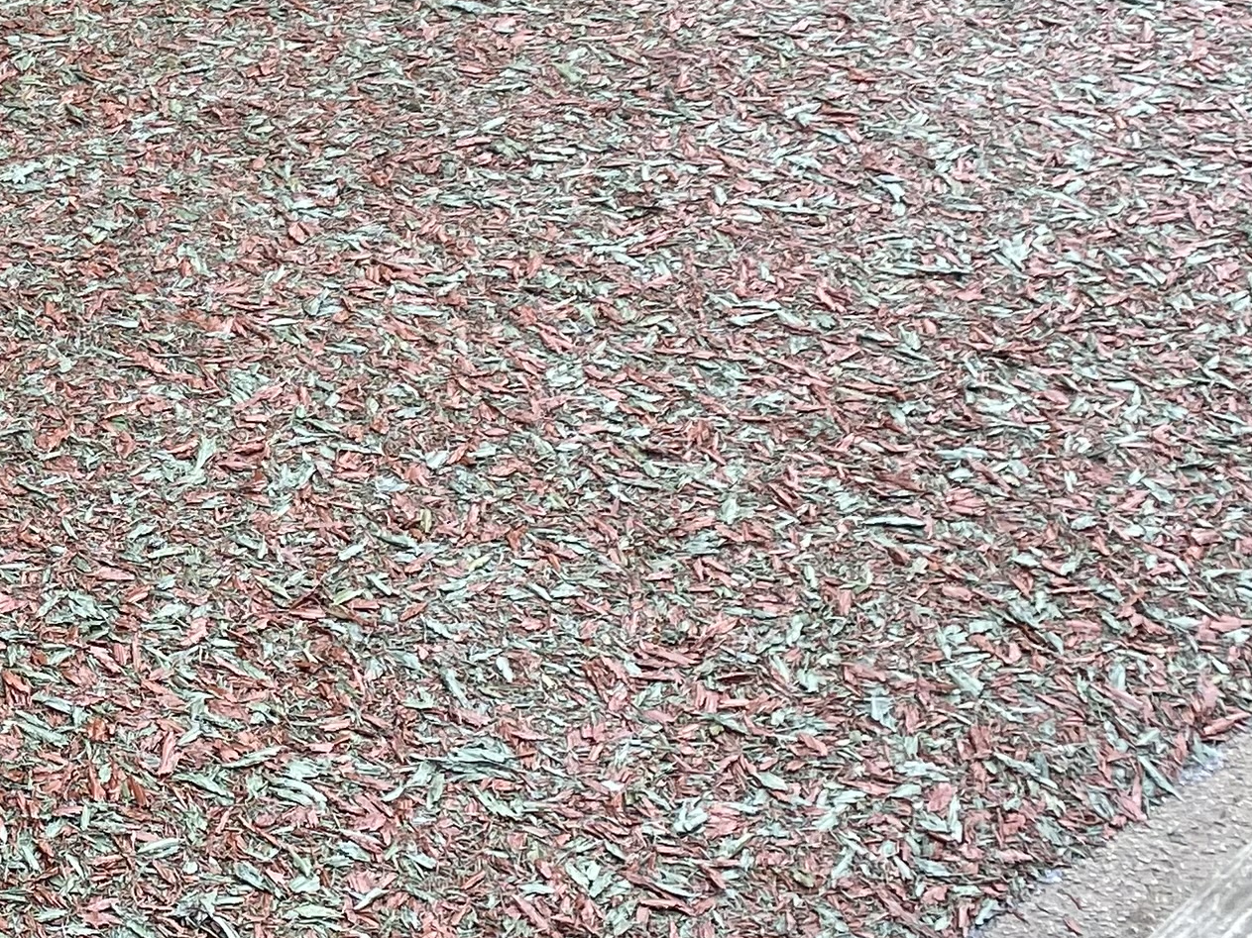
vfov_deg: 16.9
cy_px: -221
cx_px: -373
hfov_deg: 21.3
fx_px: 3002
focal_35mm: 83
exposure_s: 1/439
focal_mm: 4.25
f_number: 1.8
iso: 32
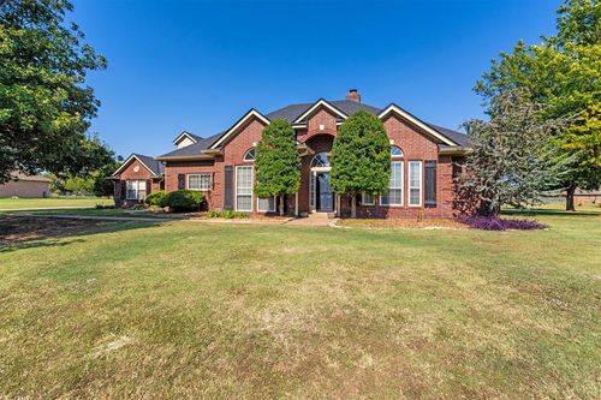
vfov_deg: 77.3
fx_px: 250
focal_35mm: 15
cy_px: 200
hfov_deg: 100.4
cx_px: 300
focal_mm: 10
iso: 100
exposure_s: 1/2000
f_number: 8
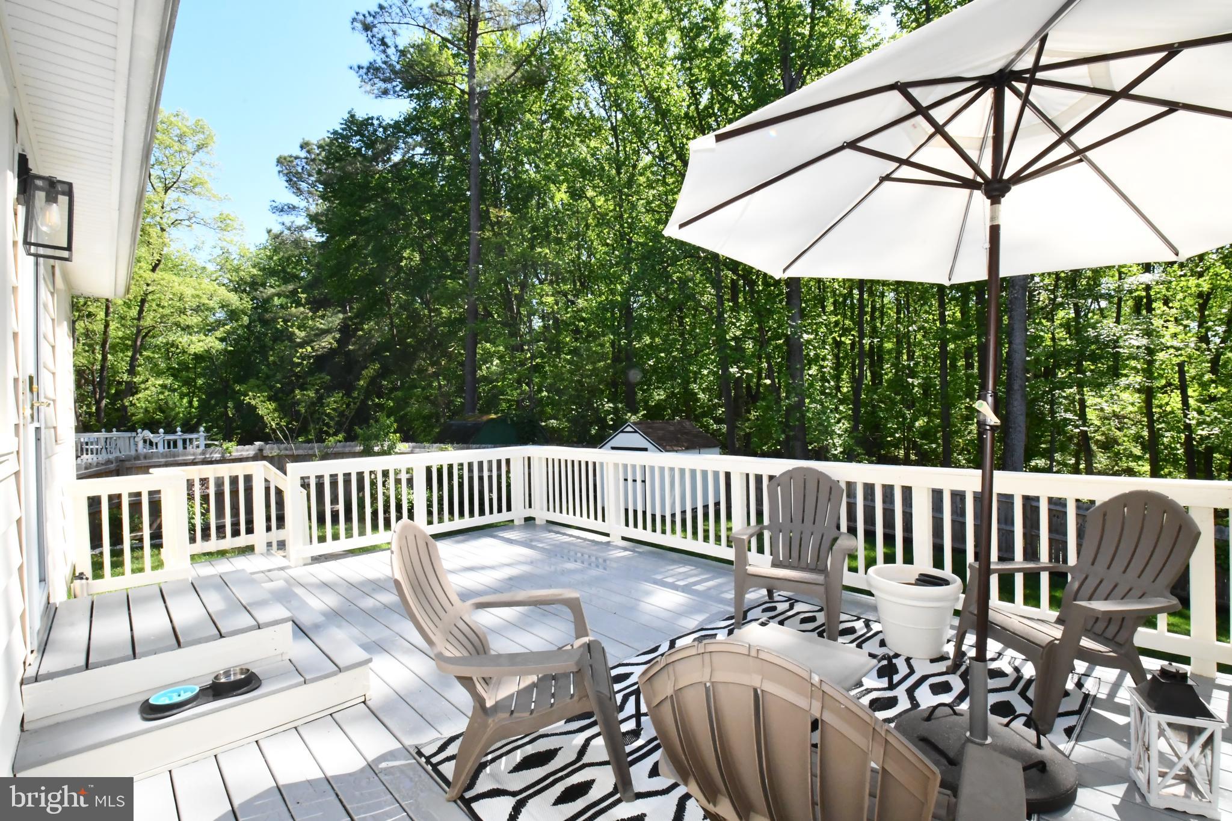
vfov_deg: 77.3
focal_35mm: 15
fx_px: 513
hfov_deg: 100.4
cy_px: 410
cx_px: 616
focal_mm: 10
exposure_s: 1/250
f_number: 22
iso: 4000
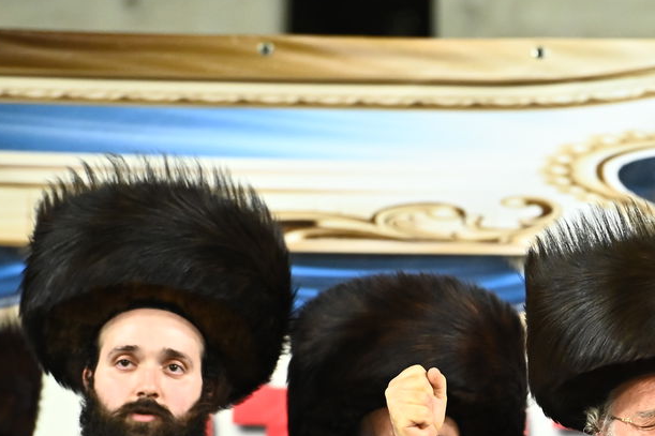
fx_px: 8330
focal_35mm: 458
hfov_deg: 4.5
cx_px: 634
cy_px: 467
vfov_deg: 3.0
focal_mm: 200
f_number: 5.6
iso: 3200
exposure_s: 1/160
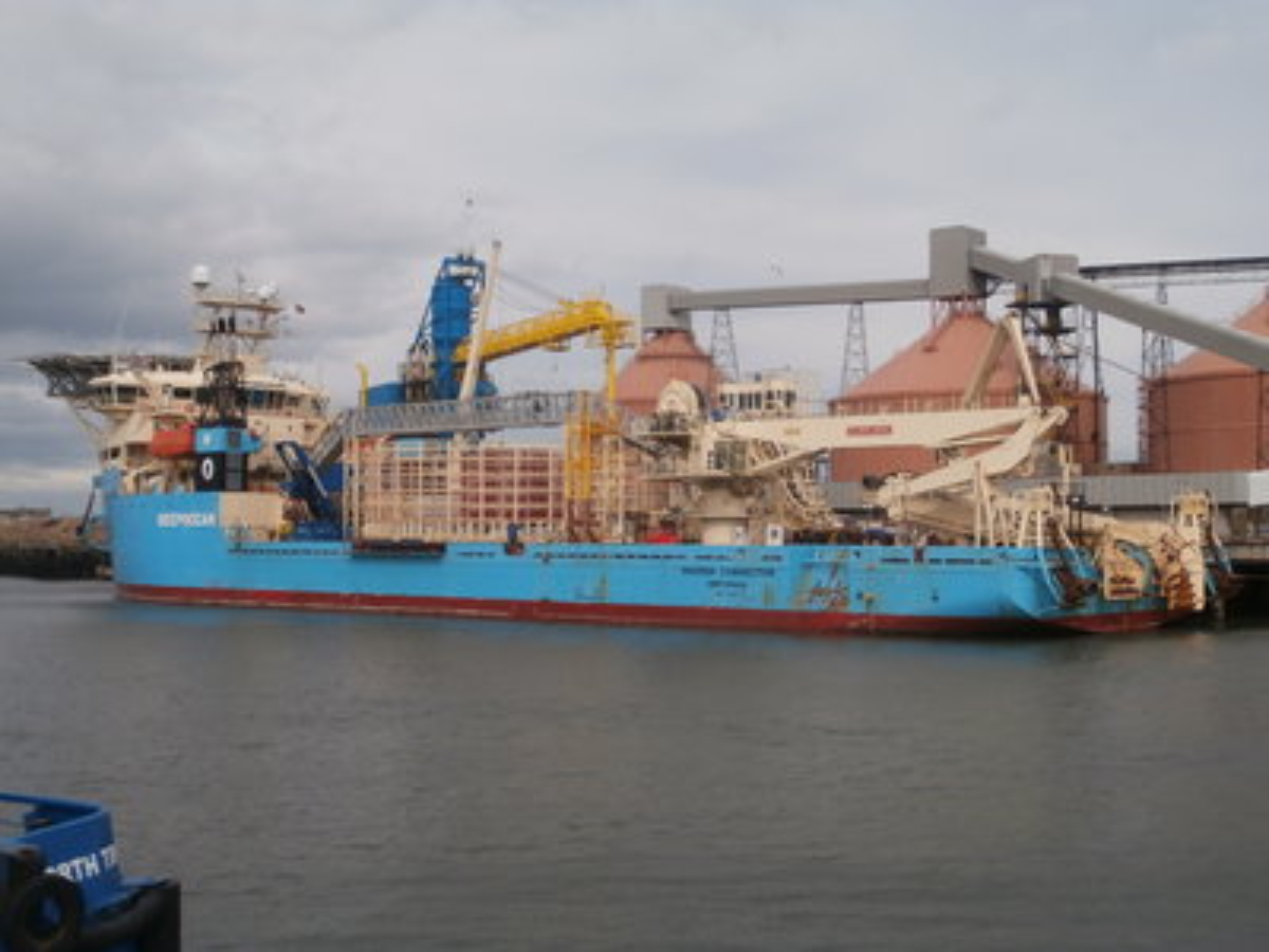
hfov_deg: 40.4
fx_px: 1723
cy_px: 476
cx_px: 634
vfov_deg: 30.9
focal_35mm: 47
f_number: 4.2
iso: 100
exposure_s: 1/1000
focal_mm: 8.29
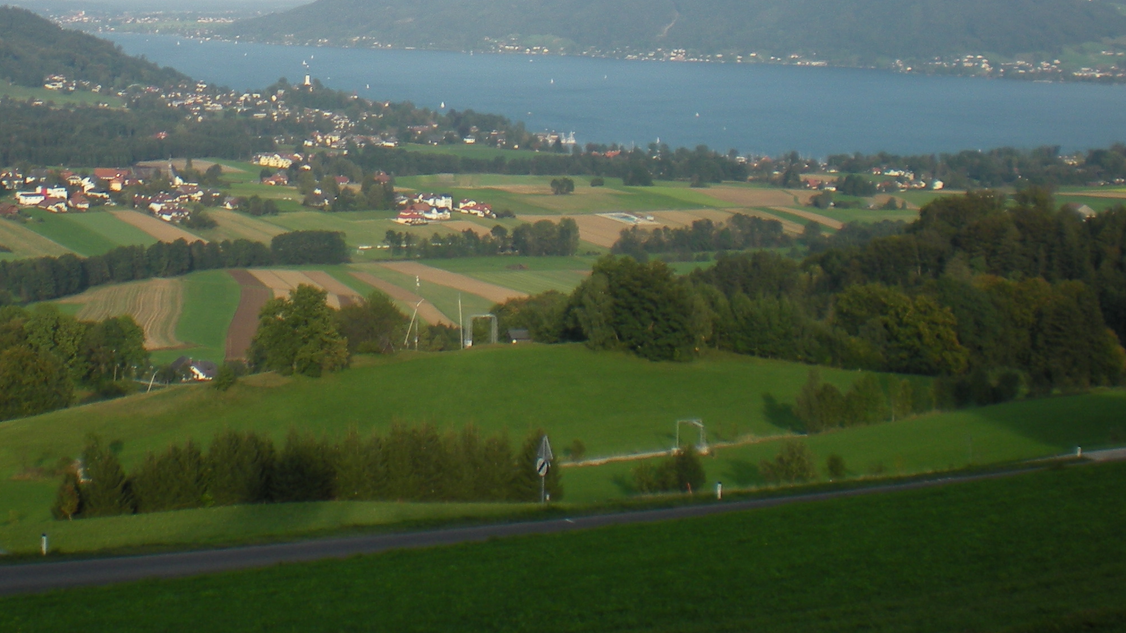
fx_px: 2030
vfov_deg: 17.2
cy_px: -43
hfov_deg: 30.7
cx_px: 351
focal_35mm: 68
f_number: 4.6
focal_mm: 6.3
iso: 64
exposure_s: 1/262
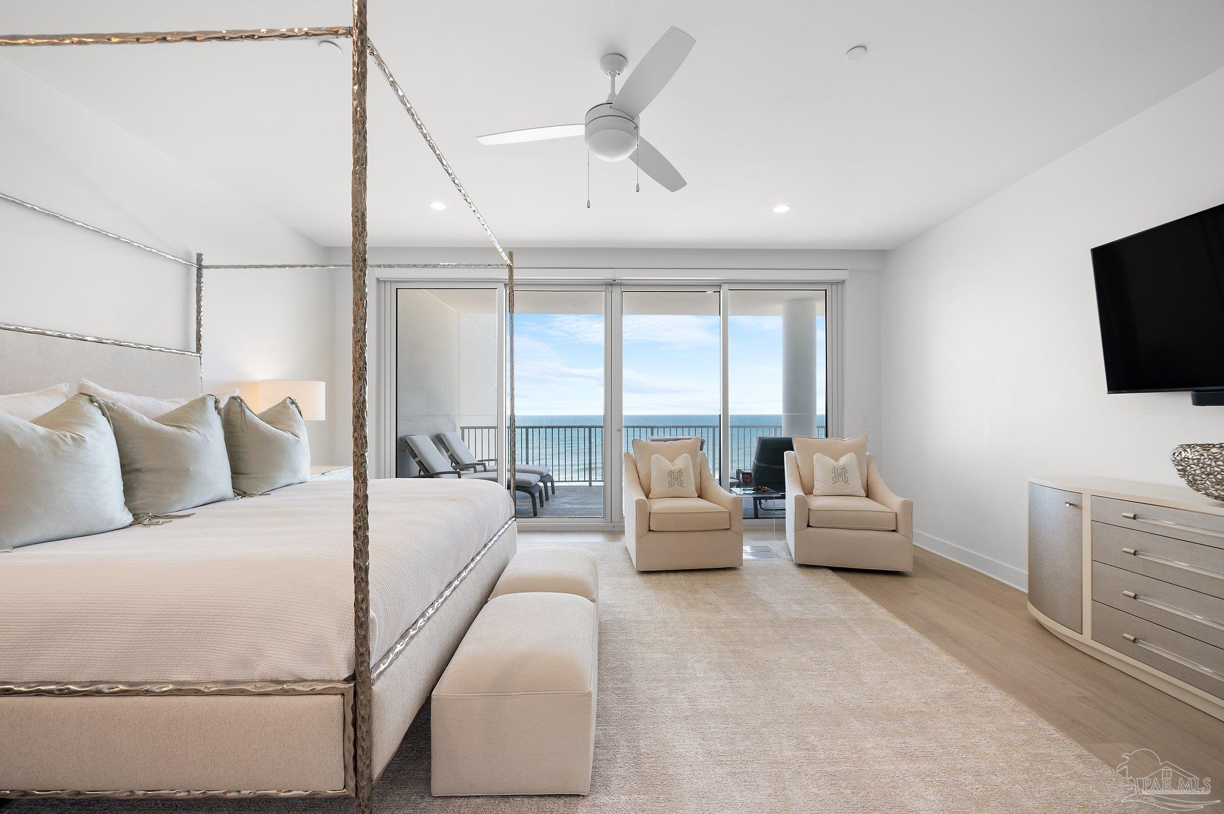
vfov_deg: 81.1
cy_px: 407
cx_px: 612
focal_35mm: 14
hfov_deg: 104.3
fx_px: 476
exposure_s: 1/8
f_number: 8
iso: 400
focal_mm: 14
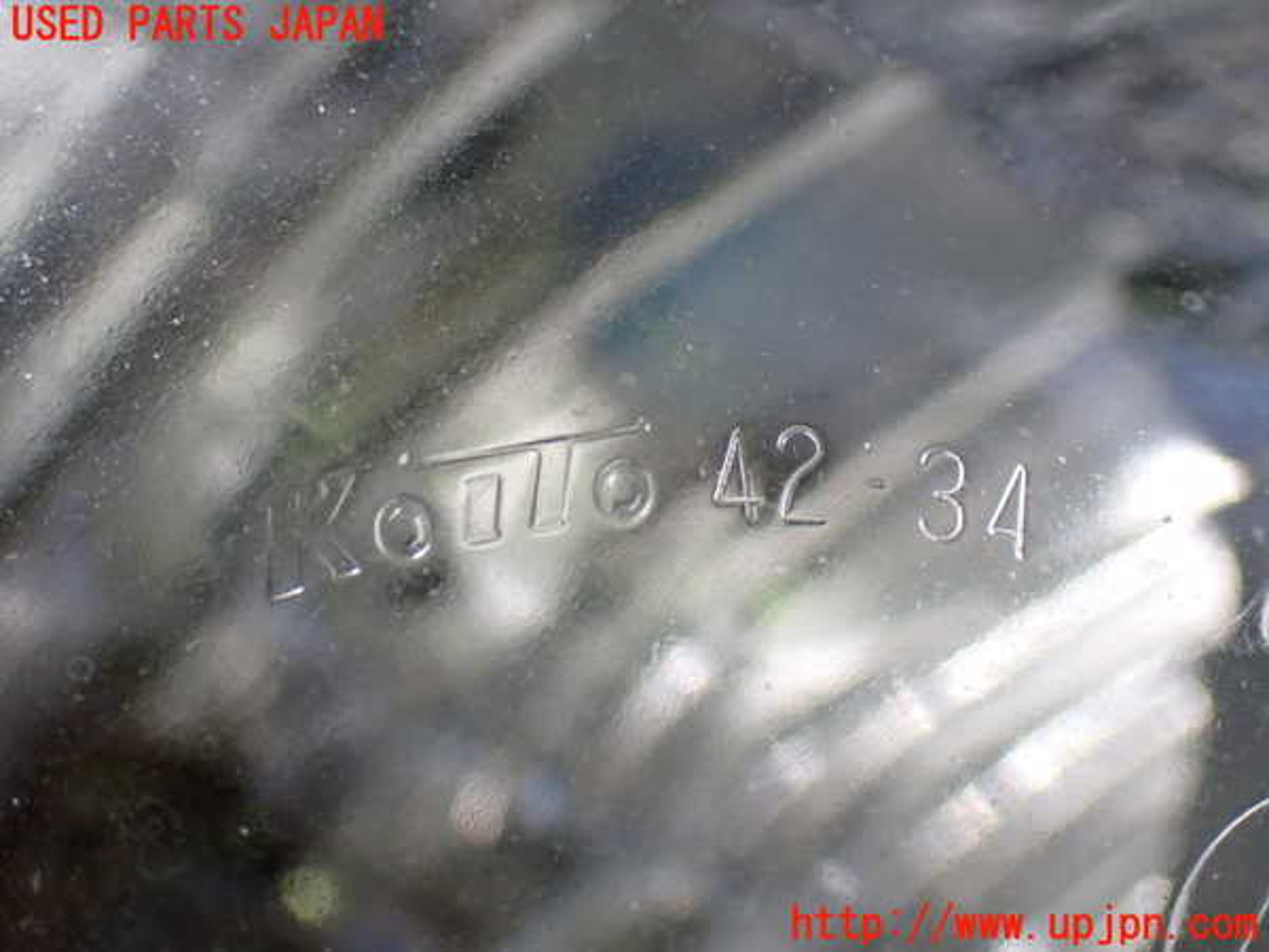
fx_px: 2126
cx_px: 634
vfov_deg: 25.2
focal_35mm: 58
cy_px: 476
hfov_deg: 33.2
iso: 800
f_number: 3.5
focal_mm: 10.35
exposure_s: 1/125
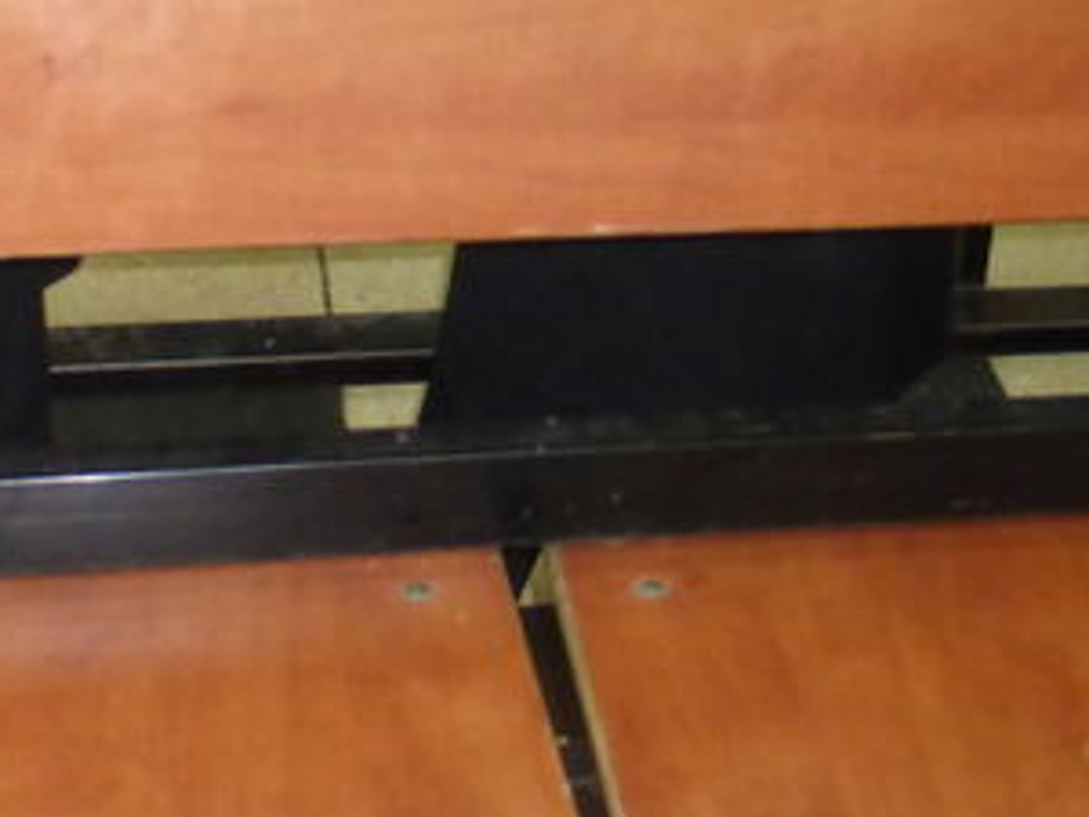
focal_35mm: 82
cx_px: 770
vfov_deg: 15.9
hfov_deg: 23.7
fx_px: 2580
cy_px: -552
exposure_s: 1/60
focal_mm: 4.3
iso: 400
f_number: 3.3
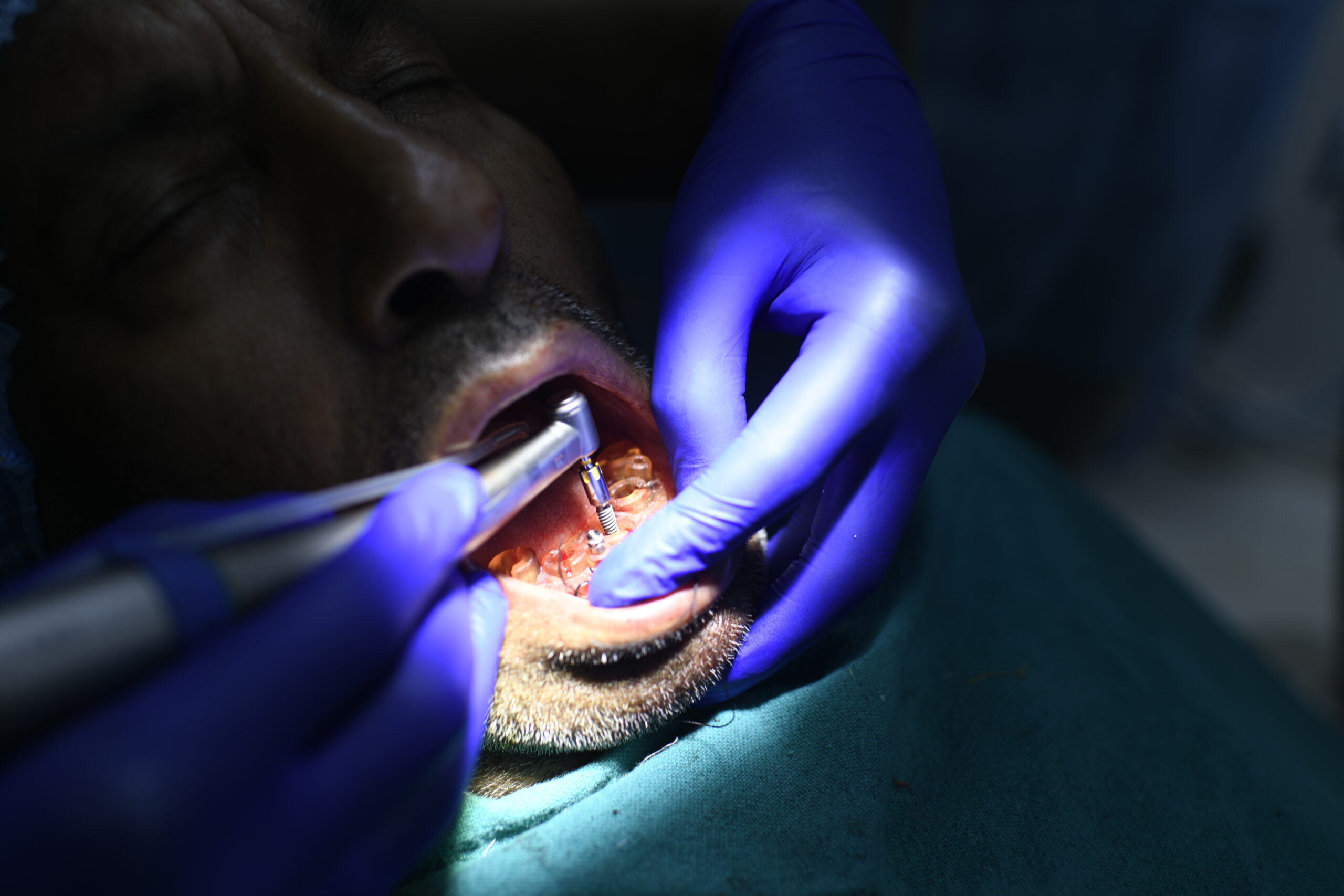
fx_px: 1307
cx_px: 672
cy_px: 448
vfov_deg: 37.9
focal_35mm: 35
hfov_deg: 54.4
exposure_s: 1/80
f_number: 2.8
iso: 64
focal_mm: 35
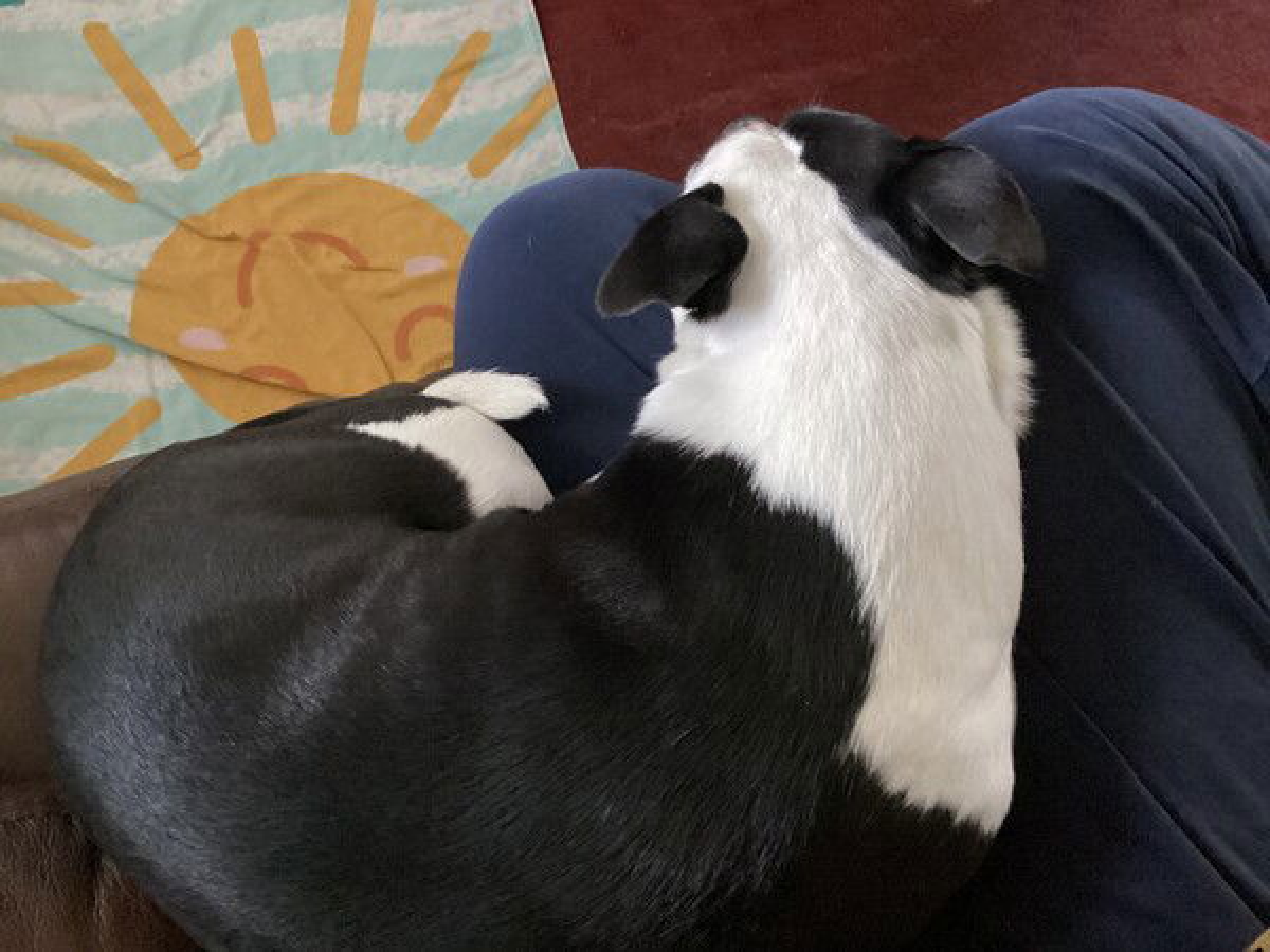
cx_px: 635
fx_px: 1137
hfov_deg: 58.4
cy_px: 476
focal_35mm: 31
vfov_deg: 45.4
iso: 640
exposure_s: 1/24
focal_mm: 3.3
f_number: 2.4
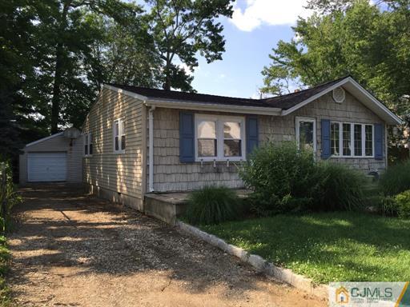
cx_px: 205
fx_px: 343
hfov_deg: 61.7
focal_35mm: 29
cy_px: 154
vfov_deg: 48.2
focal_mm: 4.15
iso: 32
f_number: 2.2
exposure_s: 1/682
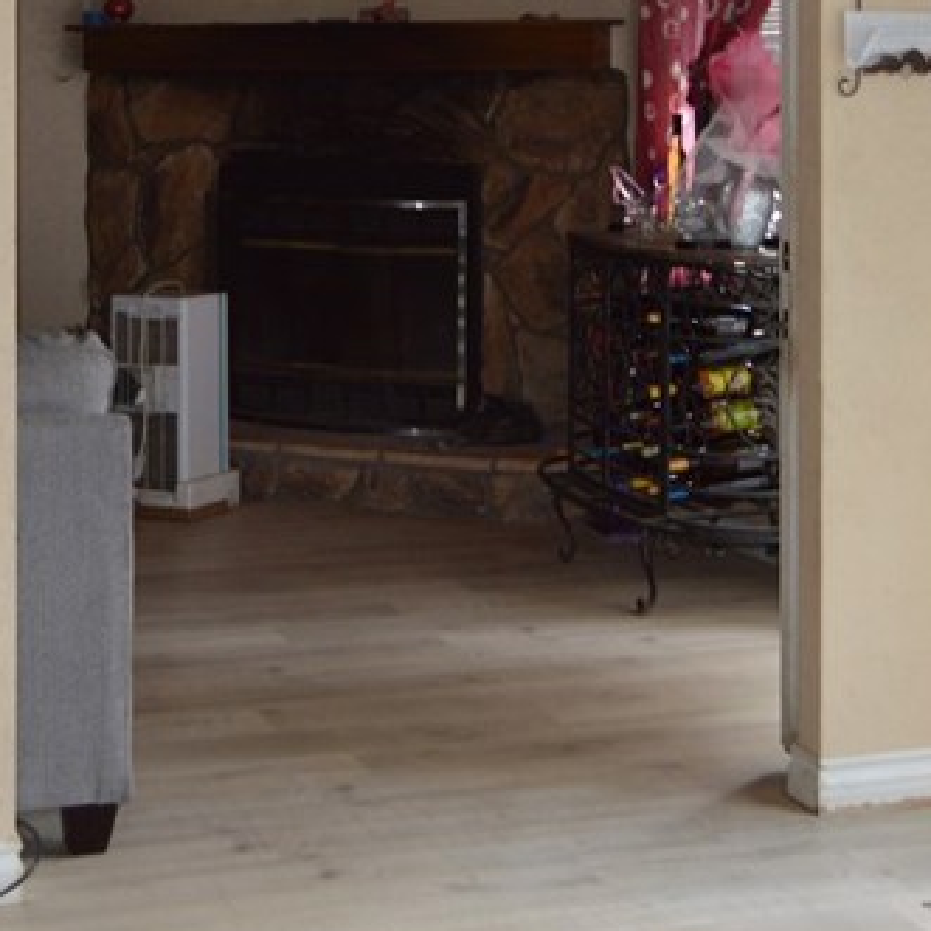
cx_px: 304
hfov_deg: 24.2
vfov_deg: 23.4
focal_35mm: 71
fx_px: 2160
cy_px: 34
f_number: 4
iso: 400
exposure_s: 1/80
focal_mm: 18
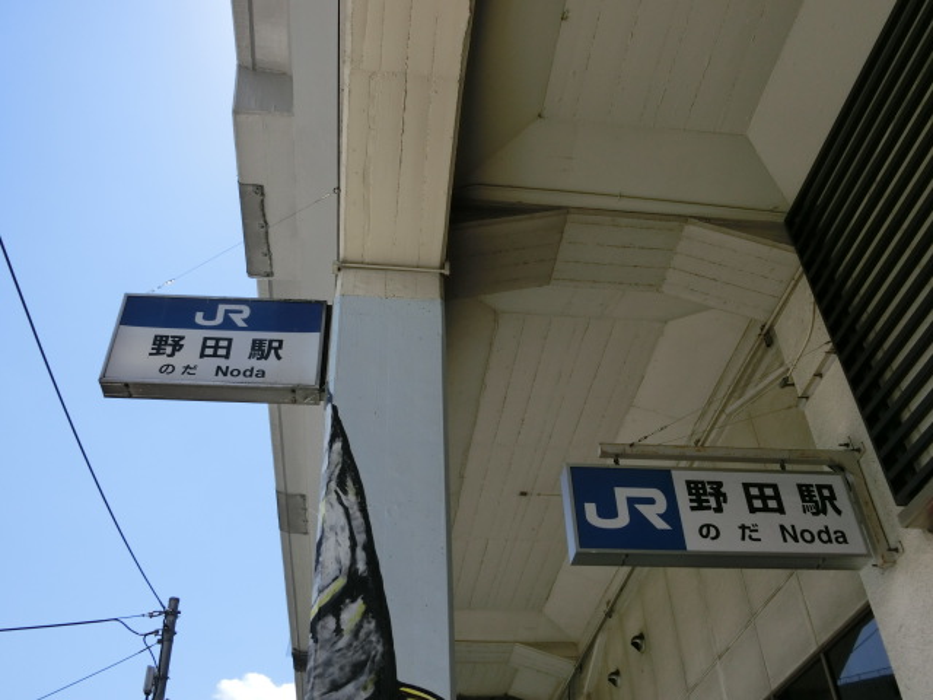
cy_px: 350
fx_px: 916
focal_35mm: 34
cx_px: 466
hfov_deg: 54.0
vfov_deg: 41.8
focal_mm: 6
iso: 80
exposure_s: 1/800
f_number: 3.9
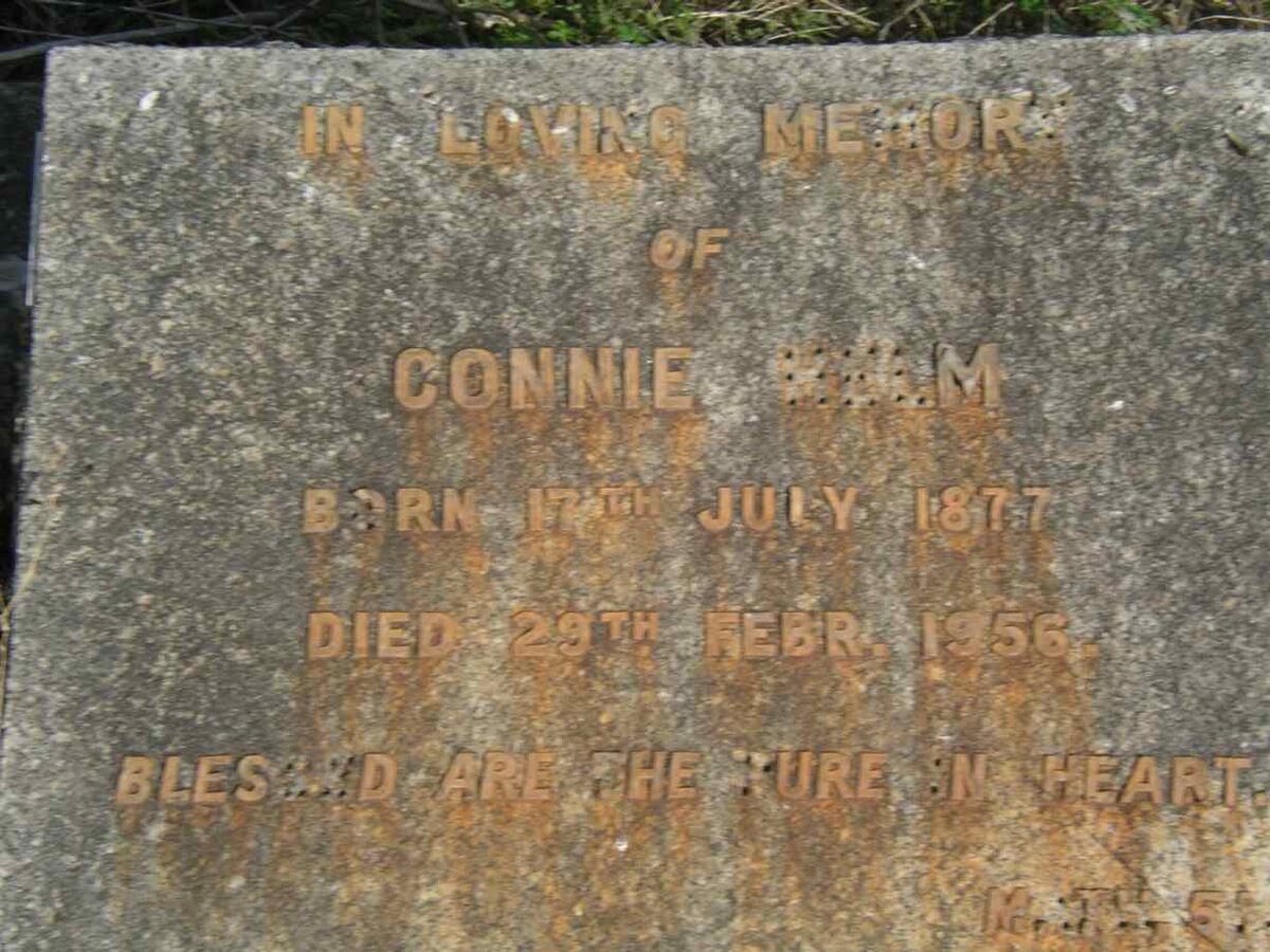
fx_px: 2568
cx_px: 635
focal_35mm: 70
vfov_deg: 21.0
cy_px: 476
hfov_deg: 27.8
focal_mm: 10.8
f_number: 8.4
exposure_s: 1/100
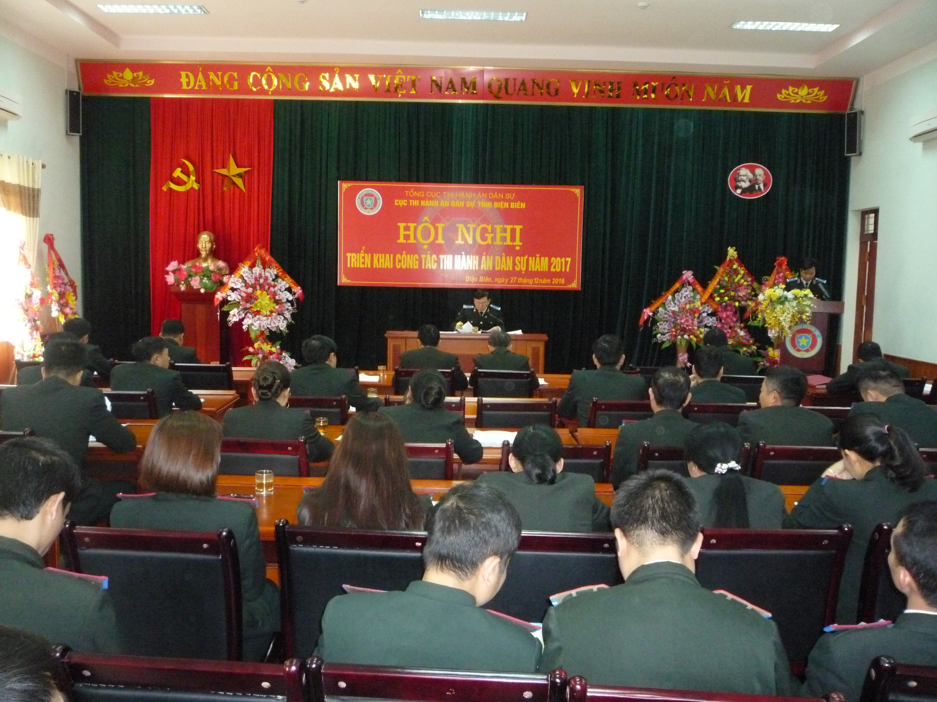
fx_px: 812
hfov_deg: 60.0
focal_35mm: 30
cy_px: 351
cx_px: 468
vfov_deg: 46.8
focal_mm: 5.2
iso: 800
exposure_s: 1/30
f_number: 3.3
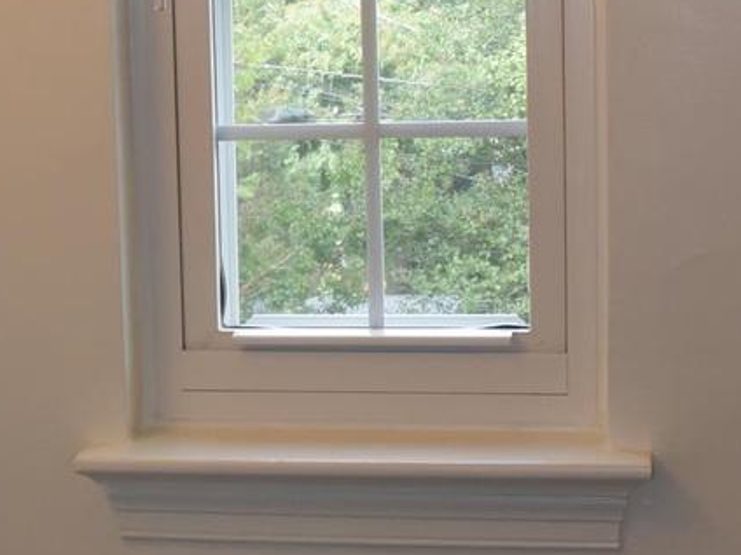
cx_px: 316
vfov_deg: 15.7
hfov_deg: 20.9
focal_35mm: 94
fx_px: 2012
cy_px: 201
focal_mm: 10
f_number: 3.5
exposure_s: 1/250
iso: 400
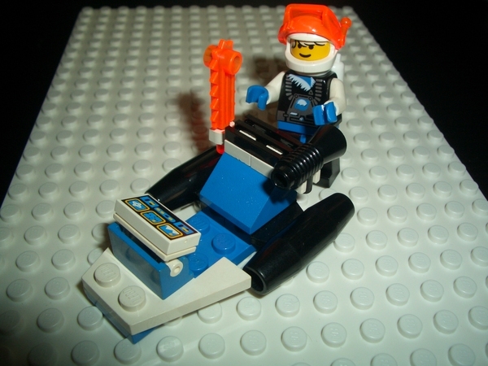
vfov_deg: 40.7
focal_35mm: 35
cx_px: 244
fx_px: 493
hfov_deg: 52.6
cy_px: 183
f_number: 4.3
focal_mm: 5.8
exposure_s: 1/60
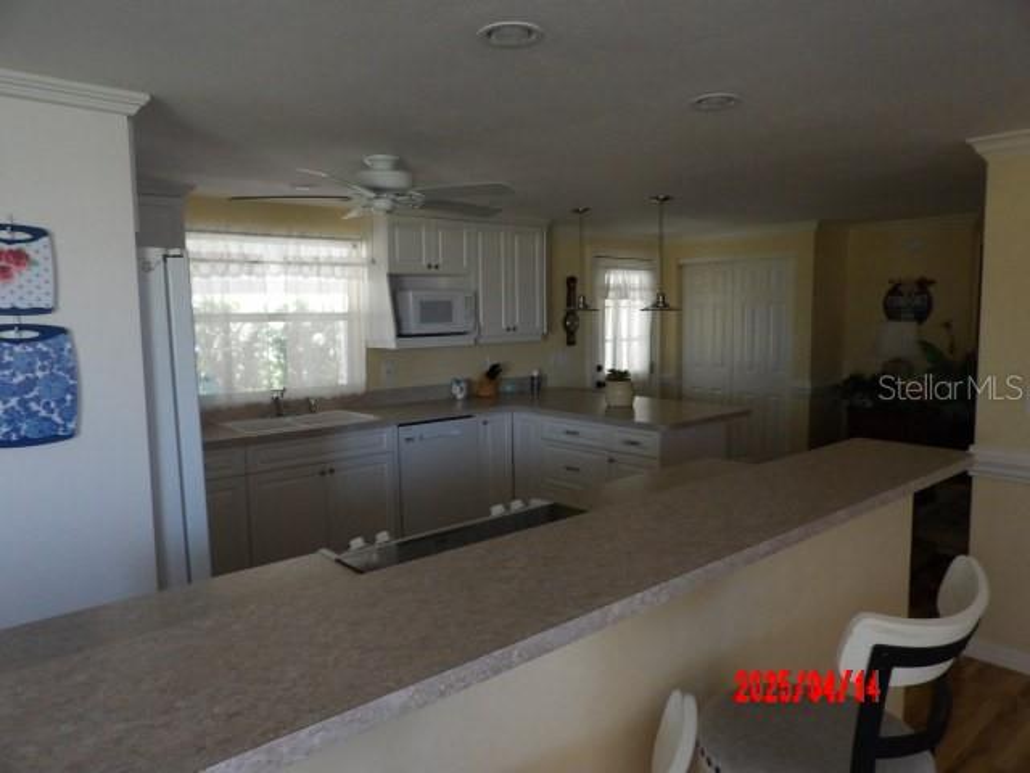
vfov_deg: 56.8
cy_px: 386
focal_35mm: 24
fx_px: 714
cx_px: 515
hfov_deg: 71.6
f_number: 3.2
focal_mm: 4.3
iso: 490
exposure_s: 1/17
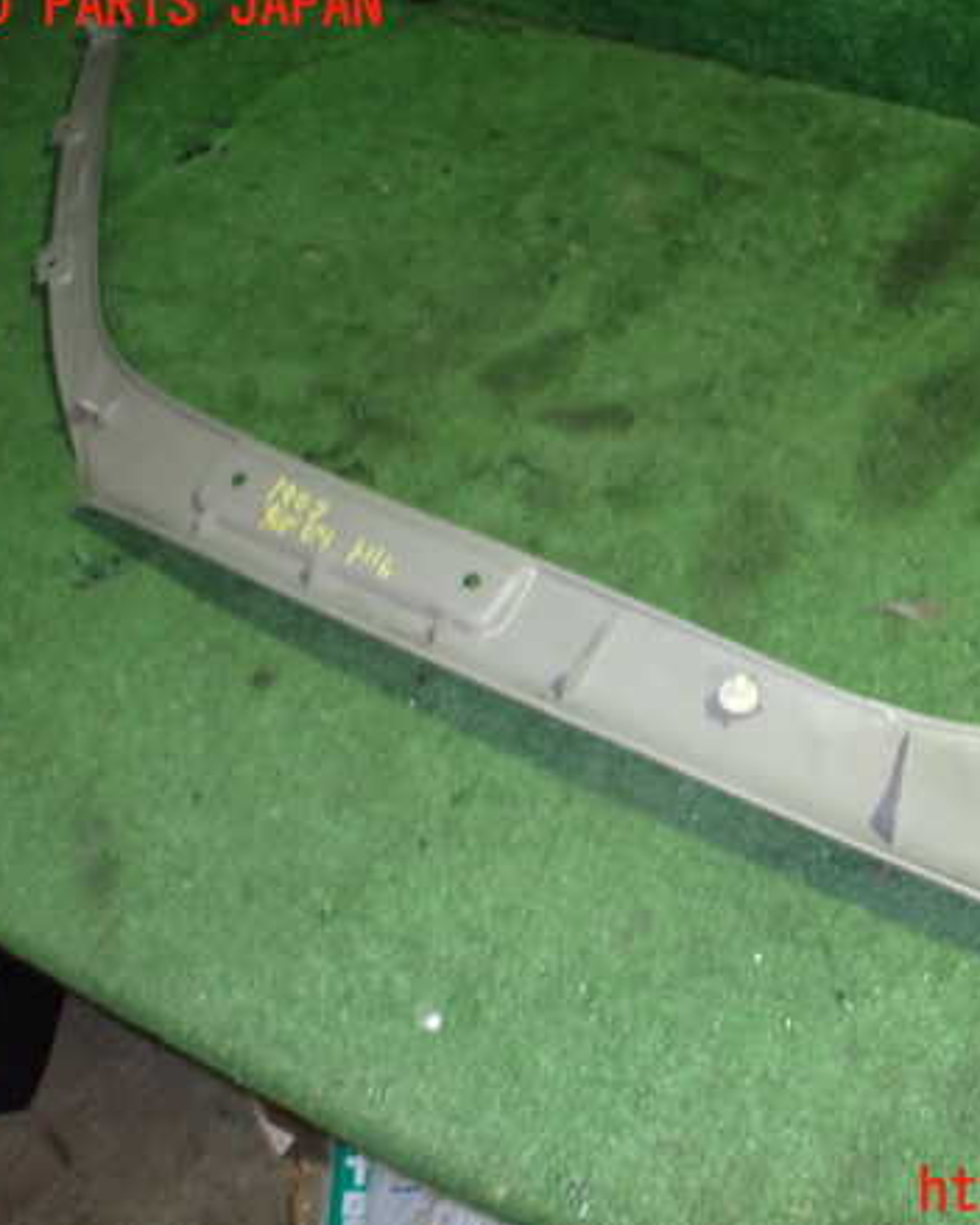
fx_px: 1451
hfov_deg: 36.6
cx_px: 712
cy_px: 600
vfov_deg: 45.8
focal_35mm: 40
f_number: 6.3
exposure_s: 1/30
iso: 800
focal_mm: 5.4
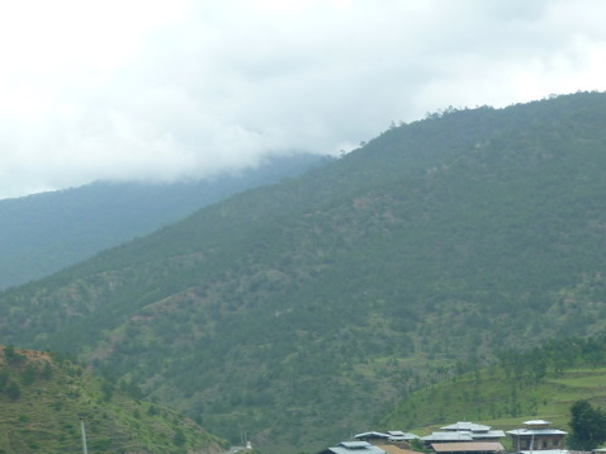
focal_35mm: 75
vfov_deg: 19.4
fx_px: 1312
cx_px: 464
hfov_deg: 25.6
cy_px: 370
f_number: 5.6
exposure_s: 1/250
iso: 100
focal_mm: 6.3
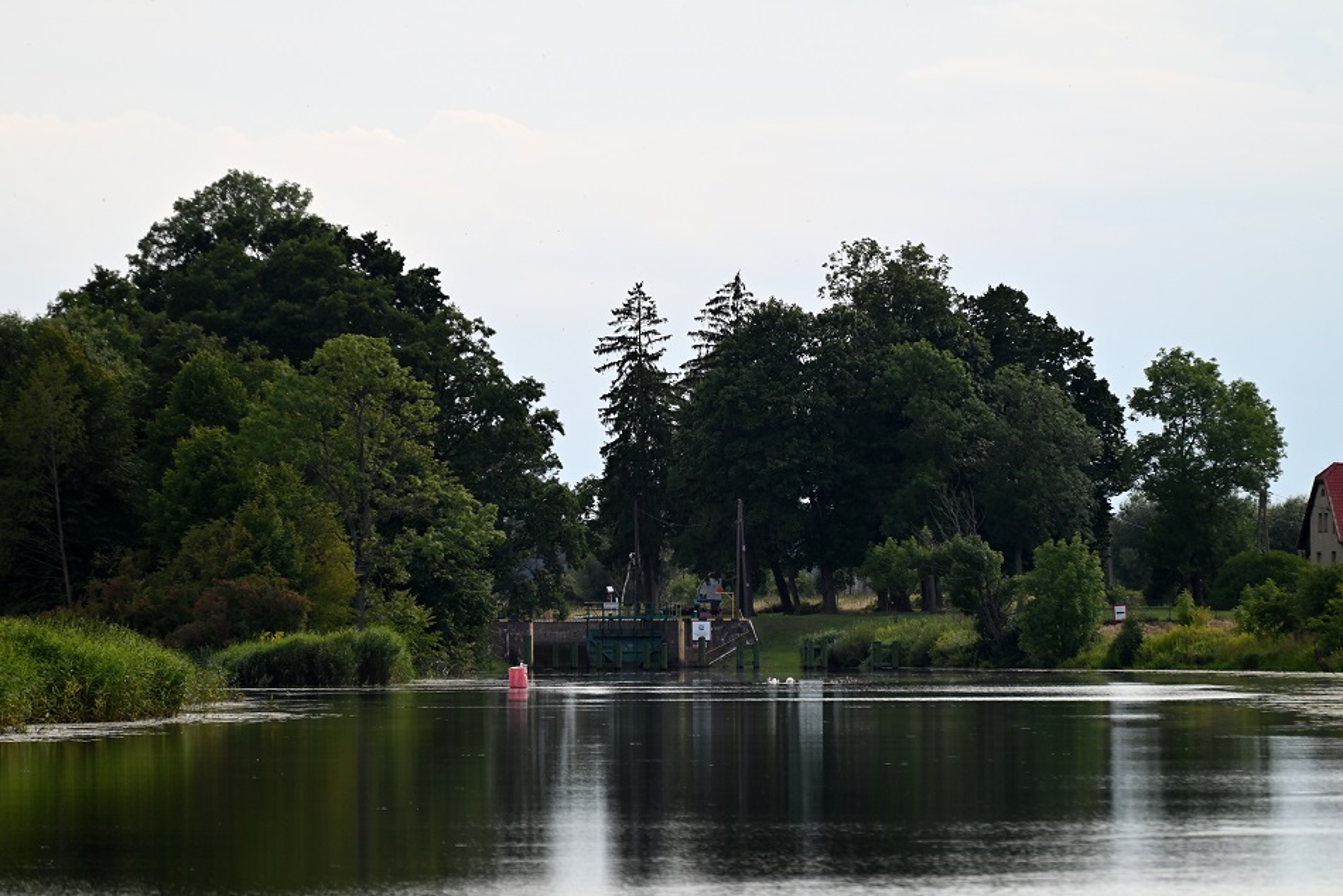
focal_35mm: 300
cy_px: 448
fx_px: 11194
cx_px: 672
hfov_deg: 6.9
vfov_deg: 4.6
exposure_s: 1/1000
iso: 400
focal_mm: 300
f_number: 5.6
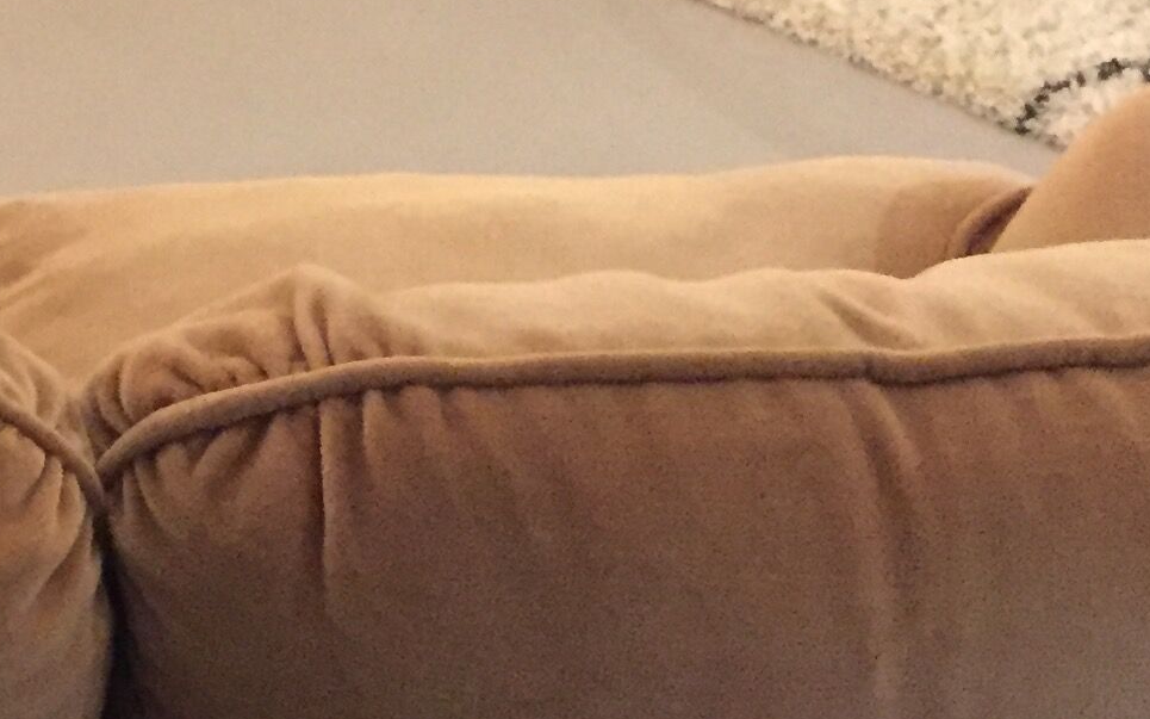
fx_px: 3259
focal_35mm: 104
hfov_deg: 19.4
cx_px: 0
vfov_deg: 12.3
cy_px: 841
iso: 1000
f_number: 2.2
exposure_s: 1/17
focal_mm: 4.15
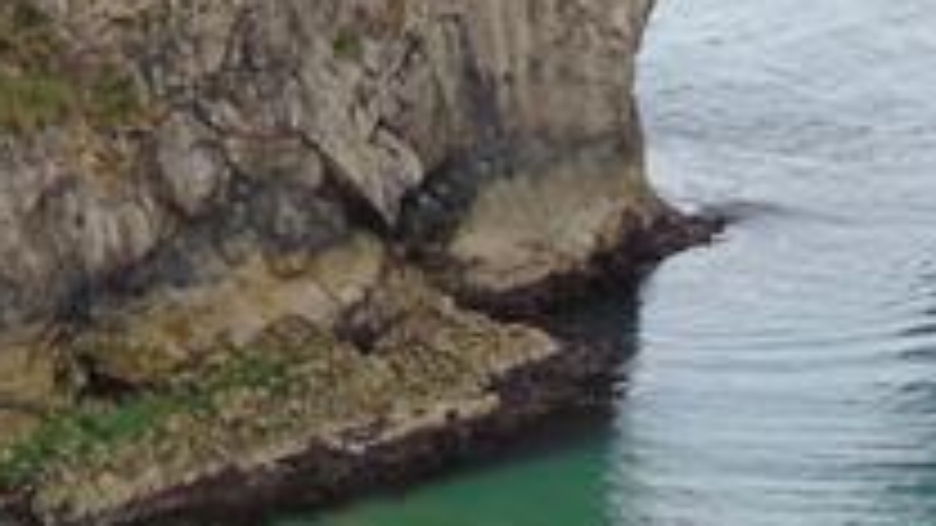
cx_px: -27
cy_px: 270
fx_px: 4517
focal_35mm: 182
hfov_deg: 11.7
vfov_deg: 6.7
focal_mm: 6.1
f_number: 3.8
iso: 80
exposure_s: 1/60
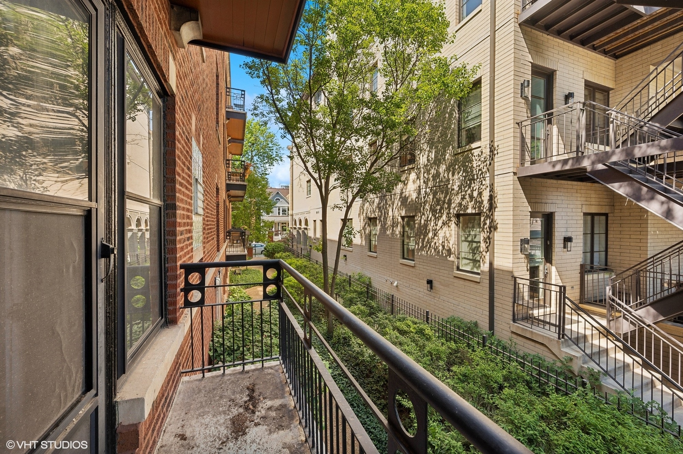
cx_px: 342
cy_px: 227
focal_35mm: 14
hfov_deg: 104.3
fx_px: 265
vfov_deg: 81.1
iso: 100
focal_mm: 14
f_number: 9
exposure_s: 1/20
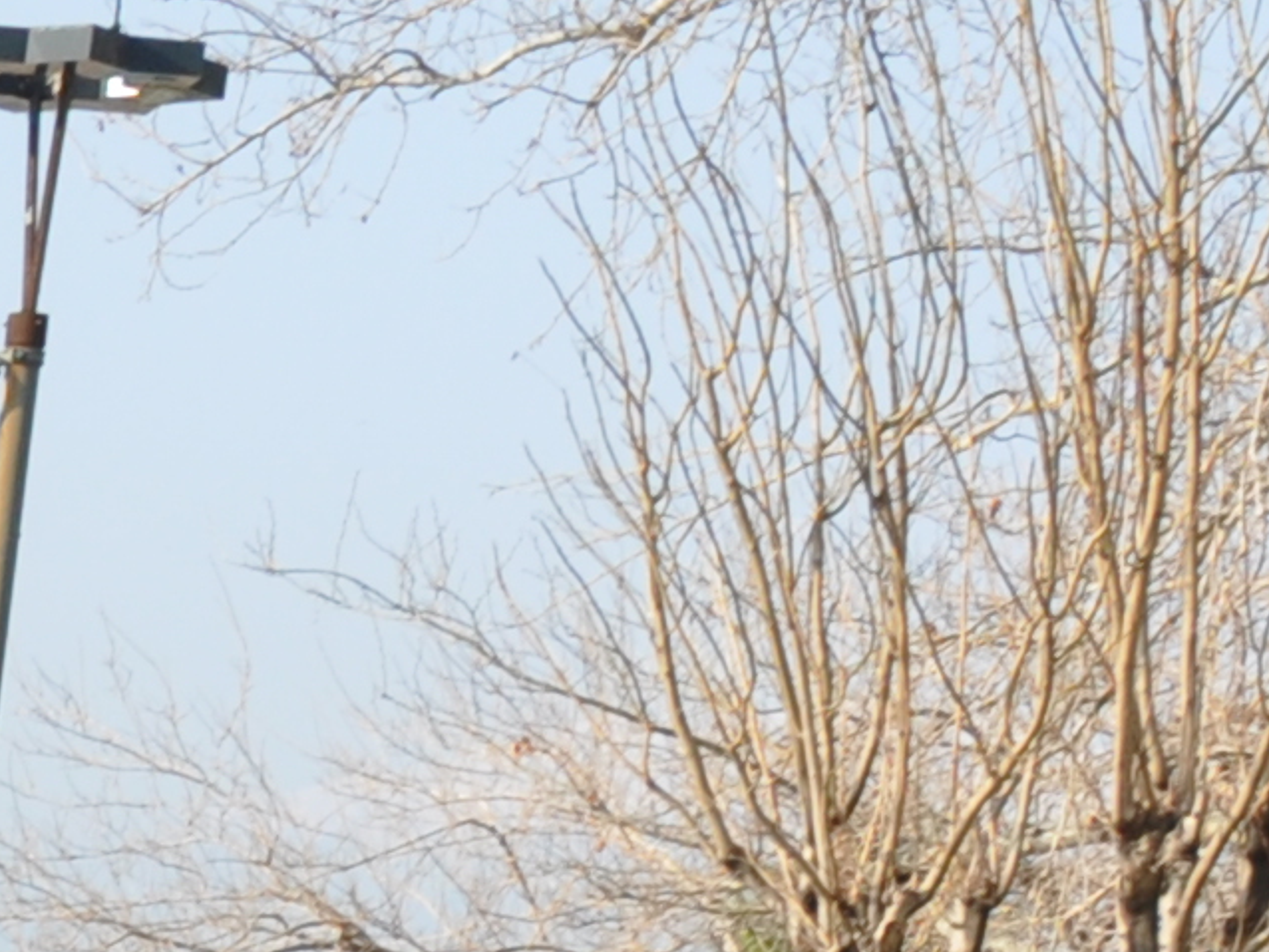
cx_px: -2234
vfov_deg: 6.5
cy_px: 2657
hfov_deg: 8.2
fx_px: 7811
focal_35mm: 213
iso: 200
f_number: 11
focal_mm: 22
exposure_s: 1/125
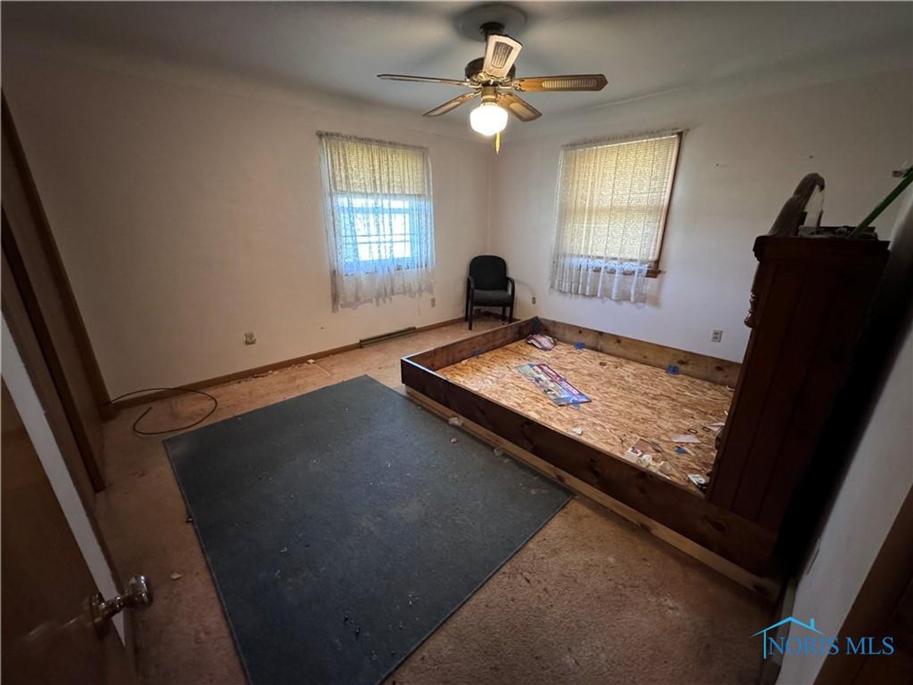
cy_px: 342
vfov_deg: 85.7
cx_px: 456
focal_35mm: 14
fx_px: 369
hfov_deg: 102.1
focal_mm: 2.22
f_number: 2.2
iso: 1250
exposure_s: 1/60
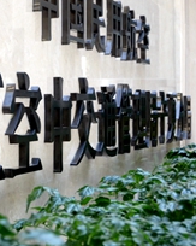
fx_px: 718
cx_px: -75
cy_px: 96
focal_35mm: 99
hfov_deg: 14.7
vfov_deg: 19.4
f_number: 3.8
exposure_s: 1/30
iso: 500
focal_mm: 24
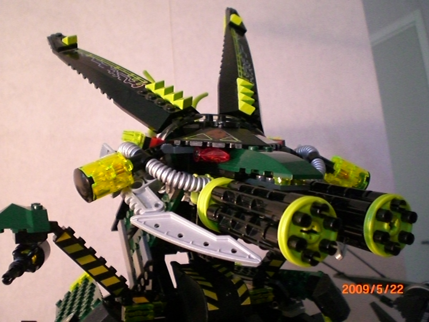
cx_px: 214
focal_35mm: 38
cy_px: 161
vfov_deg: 37.7
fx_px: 471
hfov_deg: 49.0
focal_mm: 6.3
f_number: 3.1
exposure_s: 1/50
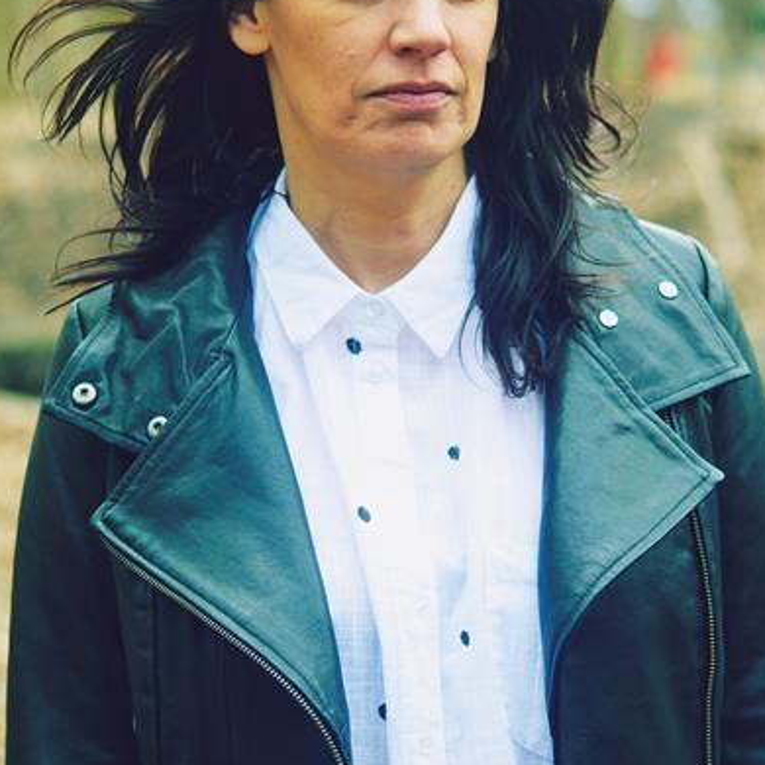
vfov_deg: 16.4
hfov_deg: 16.4
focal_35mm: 106
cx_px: 382
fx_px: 2650
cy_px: 279
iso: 500
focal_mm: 50
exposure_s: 1/500
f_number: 2.8
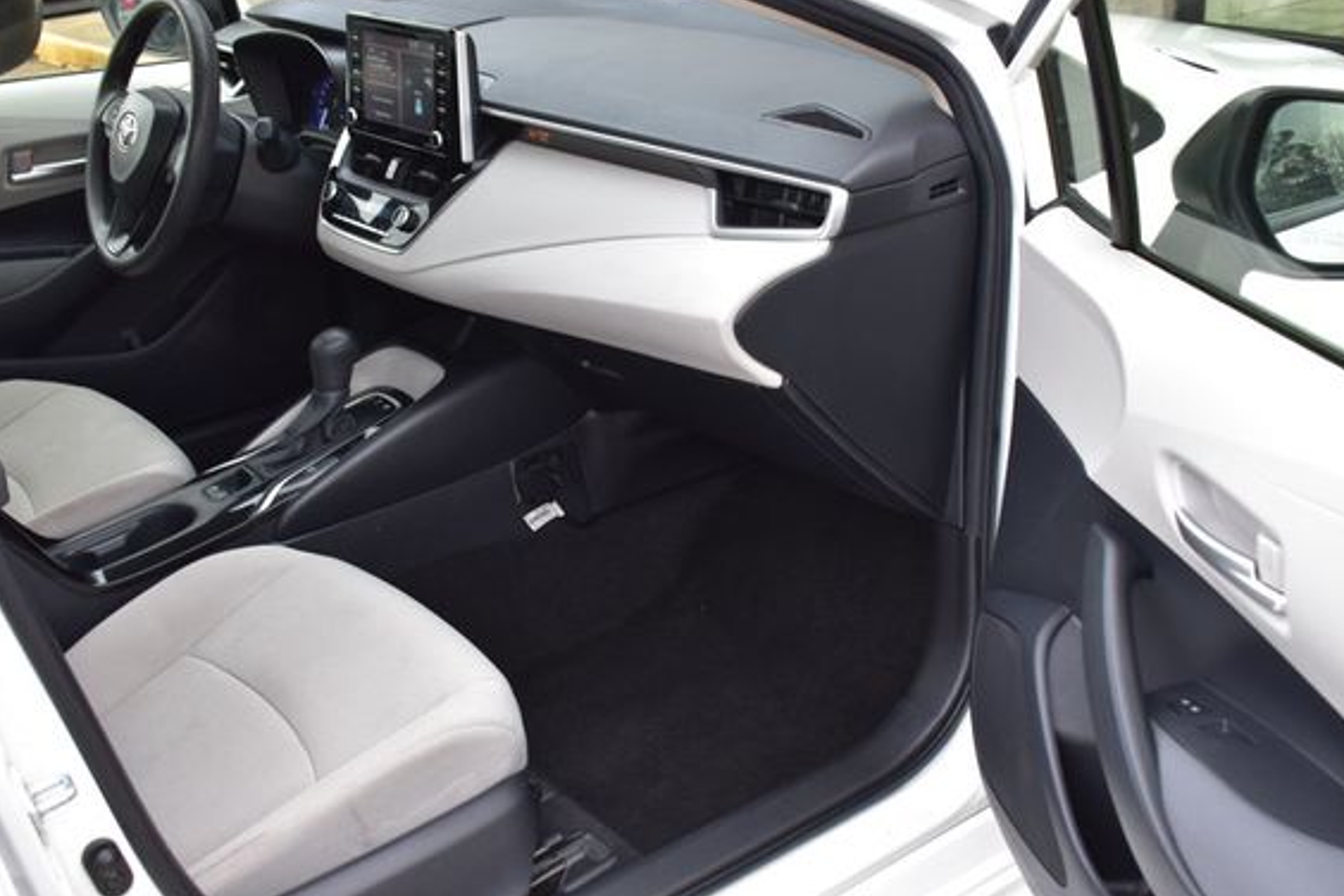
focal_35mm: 43
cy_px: 458
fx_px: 1589
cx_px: 682
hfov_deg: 45.8
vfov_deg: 31.5
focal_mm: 25
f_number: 6.3
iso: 400
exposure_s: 1/20
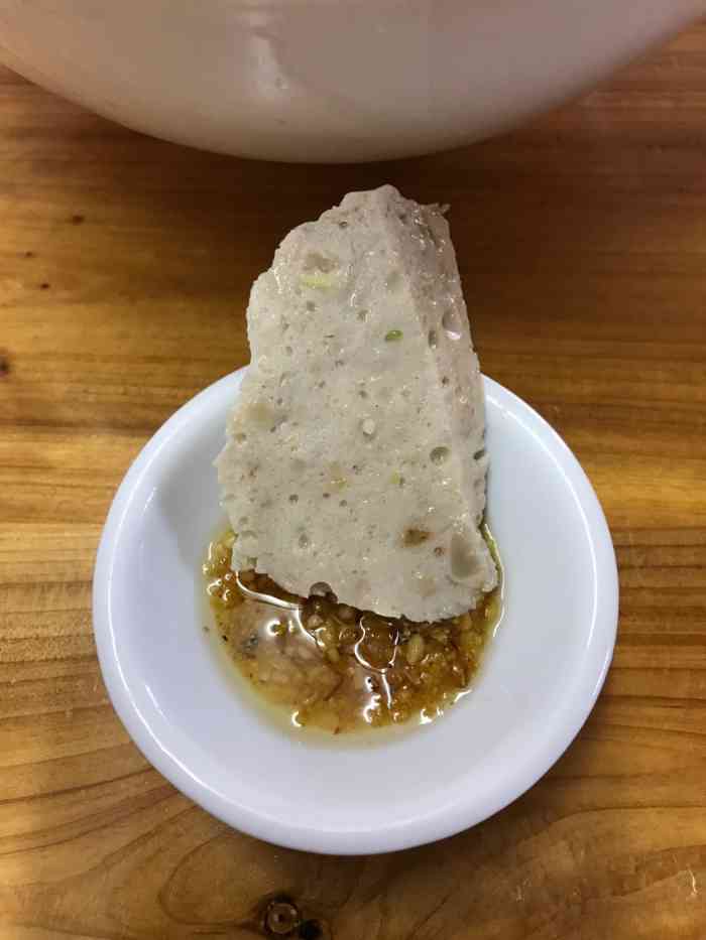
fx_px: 761
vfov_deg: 63.4
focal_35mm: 28
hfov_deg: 49.8
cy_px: 470
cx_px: 353
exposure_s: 1/17
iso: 64
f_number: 1.8
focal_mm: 3.99
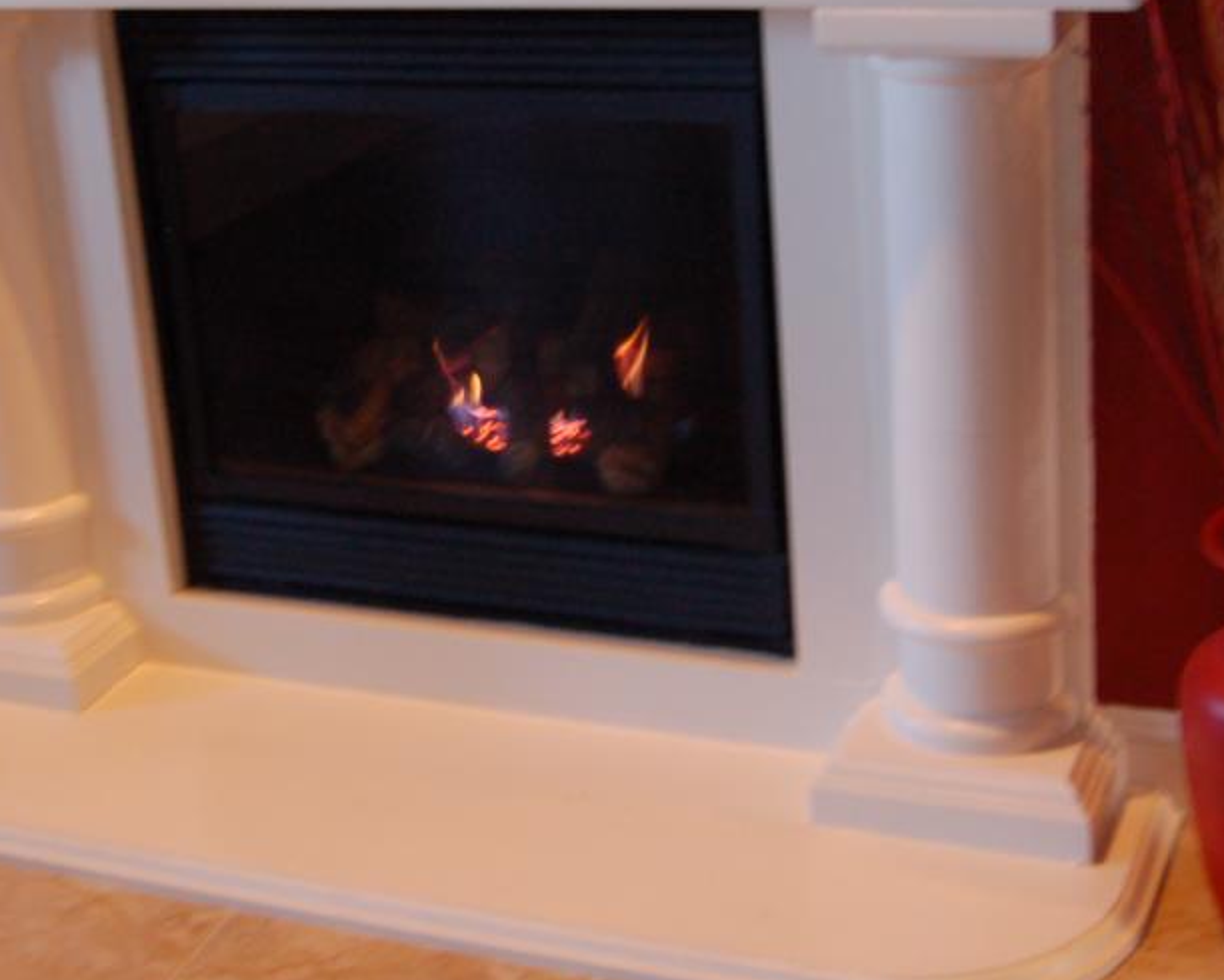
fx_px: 2247
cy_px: 235
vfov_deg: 24.3
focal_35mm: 62
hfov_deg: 30.4
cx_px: 492
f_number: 3.5
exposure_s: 1/20
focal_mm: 18
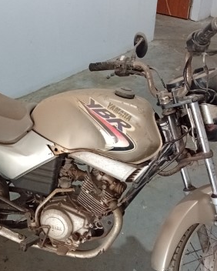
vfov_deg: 40.1
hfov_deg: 32.6
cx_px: 82
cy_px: 163
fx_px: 369
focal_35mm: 46
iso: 590
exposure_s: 1/24
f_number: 1.8
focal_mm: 4.15
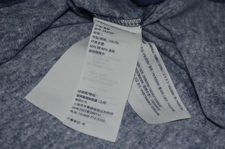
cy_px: 74
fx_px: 421
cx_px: 112
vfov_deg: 20.1
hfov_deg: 29.9
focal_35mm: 68
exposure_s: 1/60
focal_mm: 45
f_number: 5.3
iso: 100
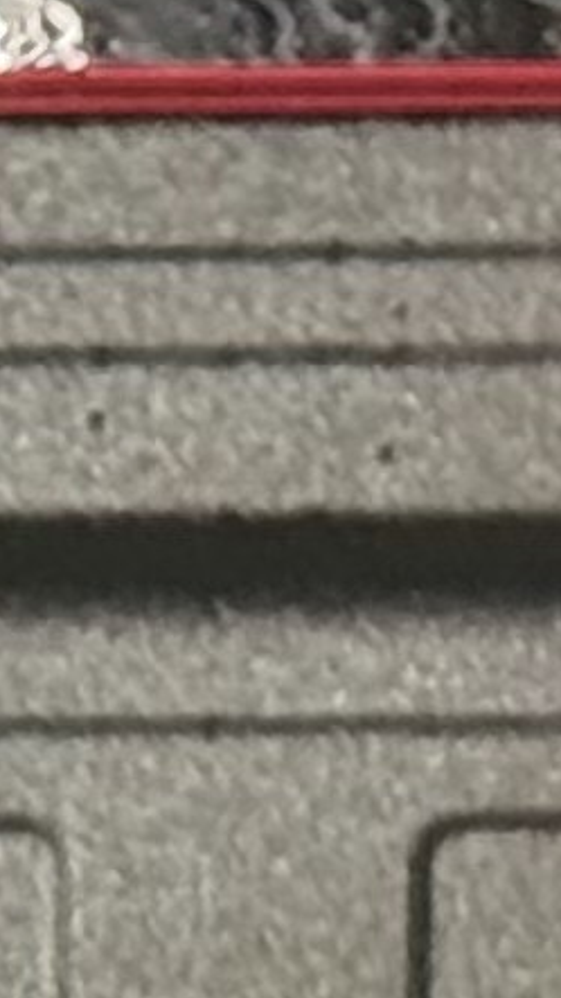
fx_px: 12595
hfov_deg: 2.5
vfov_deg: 4.5
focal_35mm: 476
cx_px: -1359
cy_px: 1392
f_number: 1.78
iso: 800
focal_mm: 6.76
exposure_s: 1/30
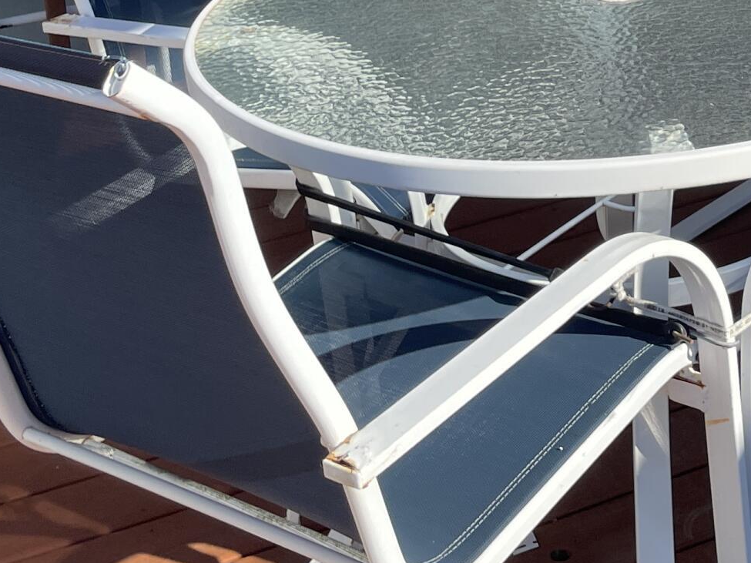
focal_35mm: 80
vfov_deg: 16.7
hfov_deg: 23.5
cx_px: 739
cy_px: -281
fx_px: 1735
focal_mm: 4.2
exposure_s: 1/1795
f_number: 1.6
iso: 32
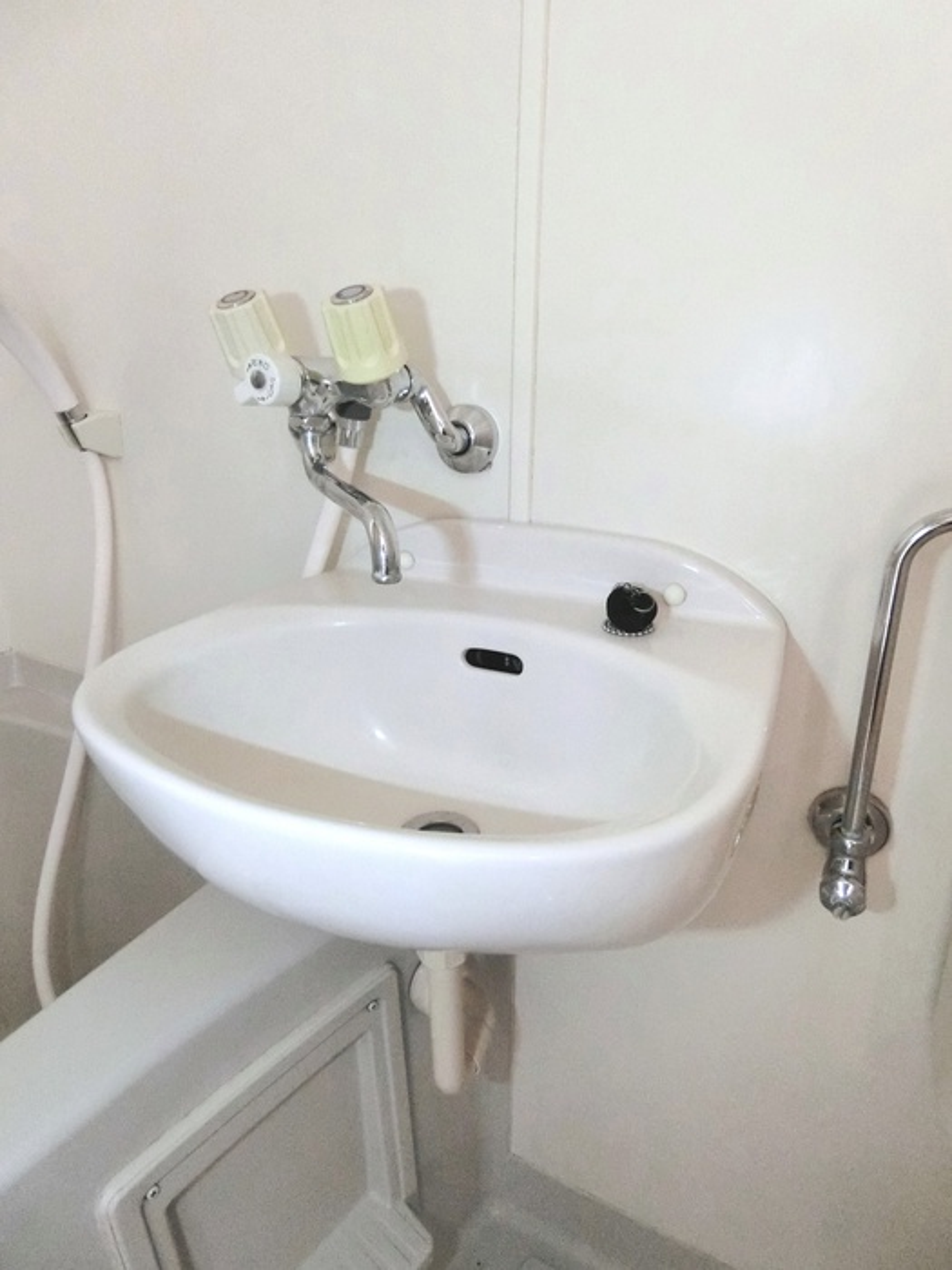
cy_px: 635
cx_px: 476
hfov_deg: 68.7
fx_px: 697
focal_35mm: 19
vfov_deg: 84.7
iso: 1000
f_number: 2.7
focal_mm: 4.06
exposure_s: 1/30
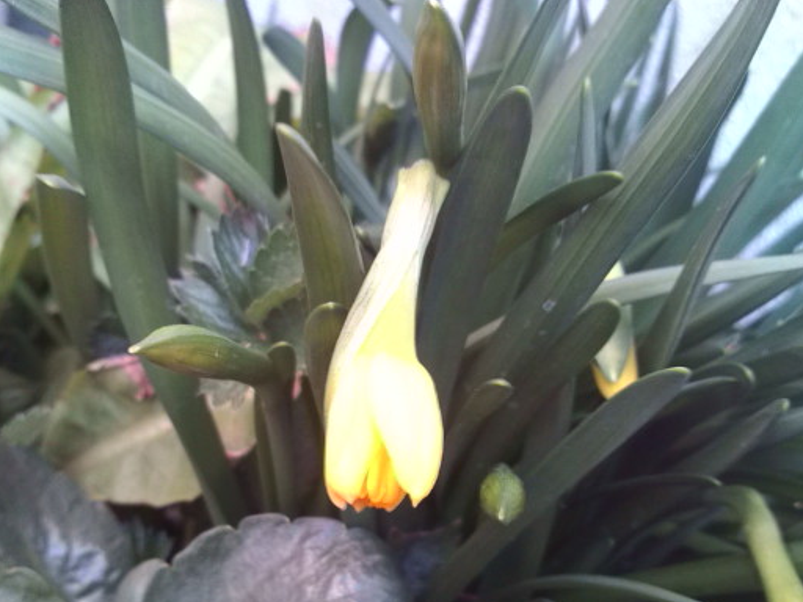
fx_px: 928
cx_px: 386
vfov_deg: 35.8
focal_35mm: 40
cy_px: 373
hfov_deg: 46.8
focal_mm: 3.3
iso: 73
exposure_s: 1/20
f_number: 2.8
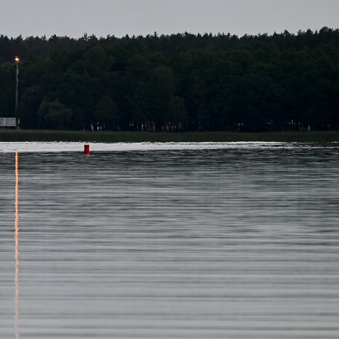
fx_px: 6426
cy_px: 115
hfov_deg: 3.0
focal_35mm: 580
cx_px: 23
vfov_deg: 3.0
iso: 400
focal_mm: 300
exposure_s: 1/1000
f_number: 5.6
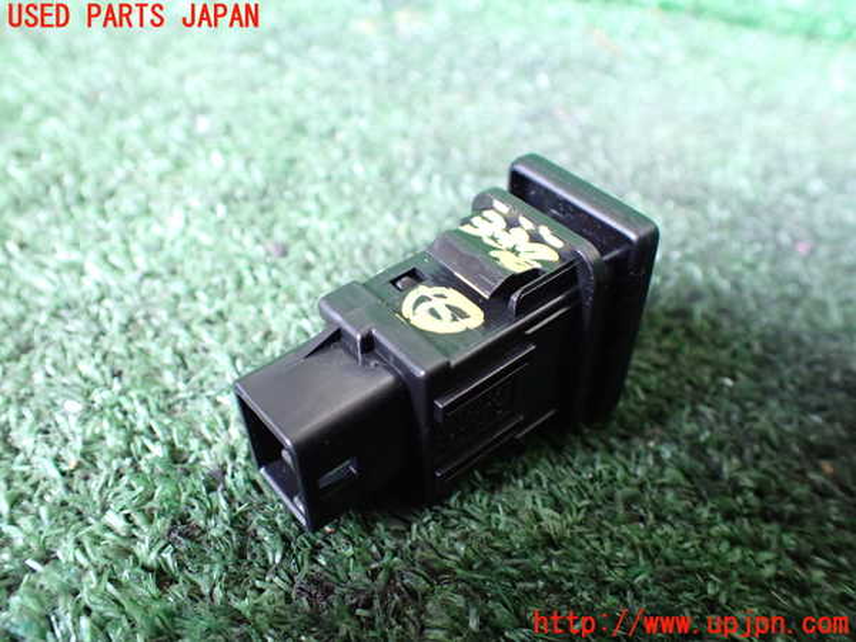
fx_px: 742
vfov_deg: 46.8
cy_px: 321
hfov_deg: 60.0
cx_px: 428
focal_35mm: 30
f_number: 2.3
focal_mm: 5.4
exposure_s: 1/30
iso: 800
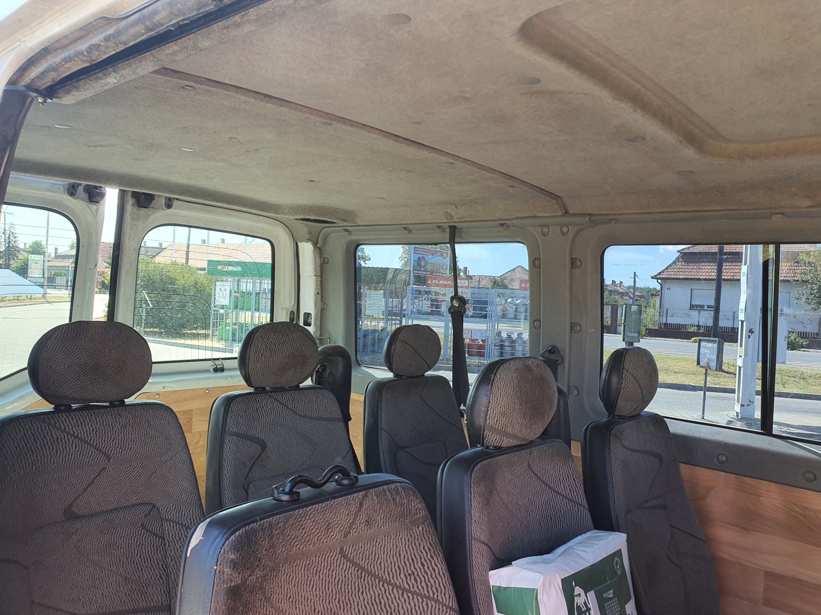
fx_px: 617
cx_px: 410
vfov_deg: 53.1
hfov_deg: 67.3
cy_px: 308
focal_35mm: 26
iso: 50
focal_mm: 4.3
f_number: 2.4
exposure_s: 1/203
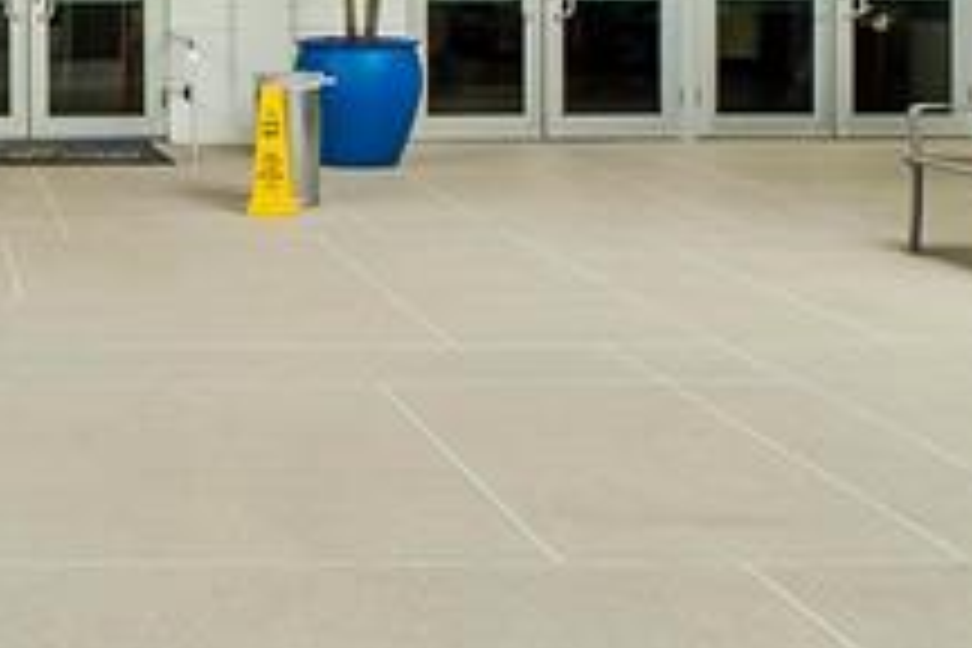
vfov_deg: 18.6
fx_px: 1917
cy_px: -14
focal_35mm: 71
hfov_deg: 26.1
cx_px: -112
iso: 100
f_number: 11
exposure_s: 1/25
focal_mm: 10
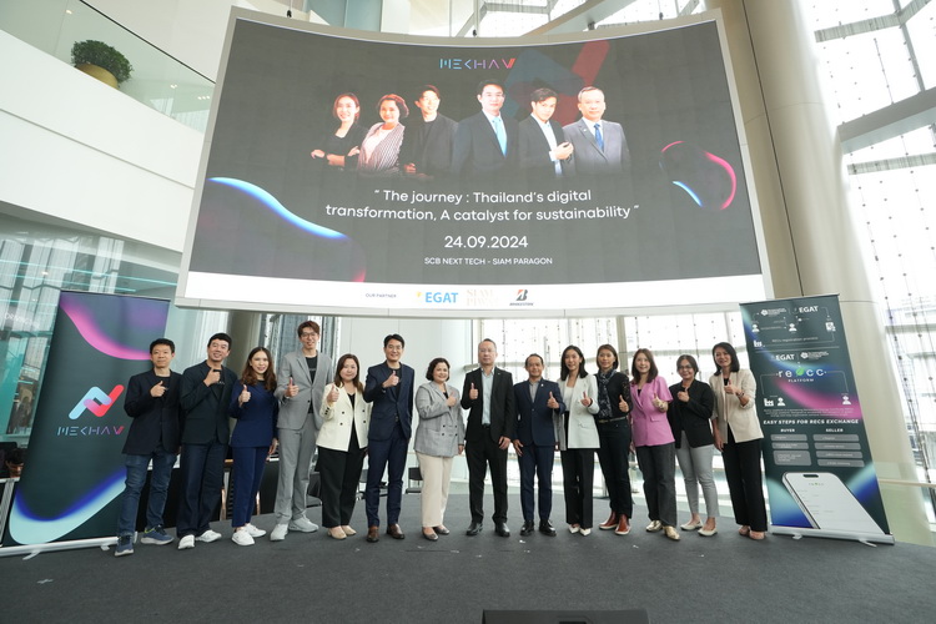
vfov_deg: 73.7
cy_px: 312
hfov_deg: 96.7
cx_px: 468
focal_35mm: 16
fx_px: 416
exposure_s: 1/200
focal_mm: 16
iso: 1600
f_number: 7.1
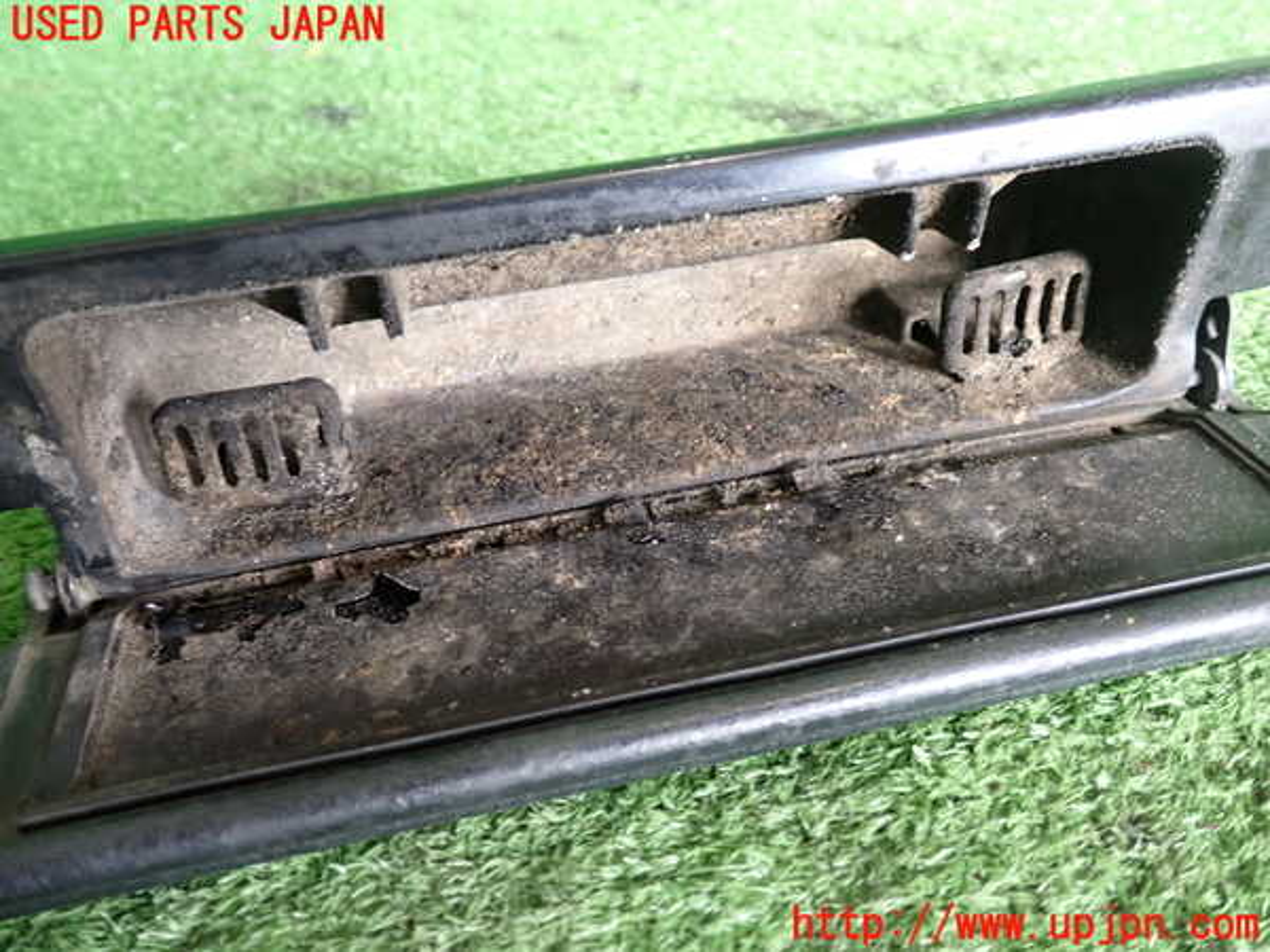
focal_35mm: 30
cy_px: 476
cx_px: 635
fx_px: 1101
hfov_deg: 60.0
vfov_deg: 46.8
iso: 250
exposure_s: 1/30
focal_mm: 5.4
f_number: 2.3
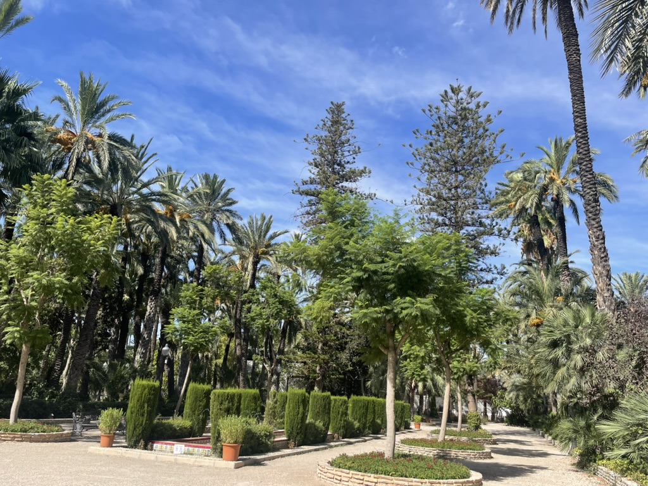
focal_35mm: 26
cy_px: 243
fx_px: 487
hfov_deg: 67.3
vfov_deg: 53.1
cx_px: 324
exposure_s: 1/2506
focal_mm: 4.2
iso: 32
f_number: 1.6
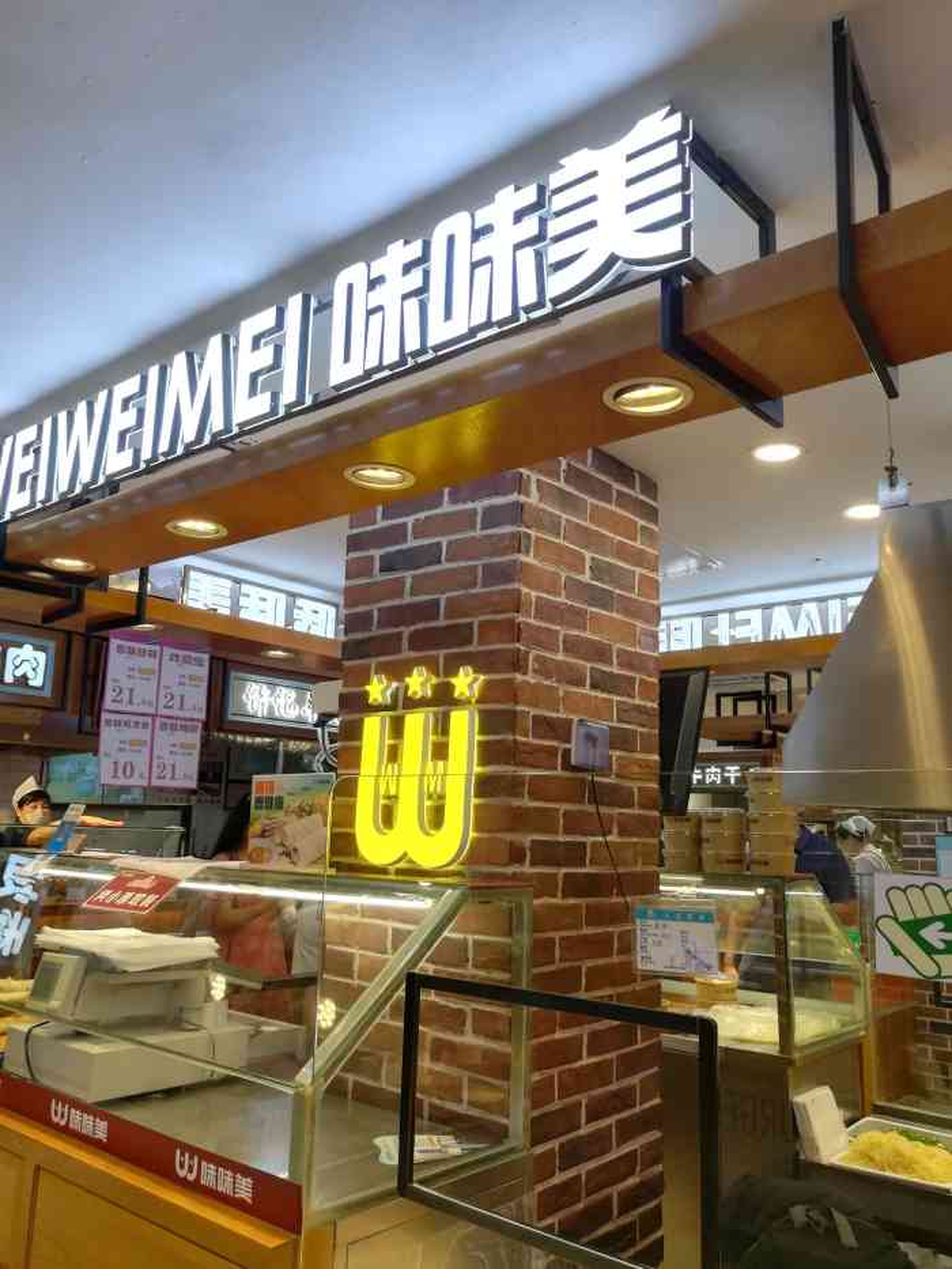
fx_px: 953
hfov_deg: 53.1
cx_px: 476
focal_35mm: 26
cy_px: 634
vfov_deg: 67.3
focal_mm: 3.83
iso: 100
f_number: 2.2
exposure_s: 1/100
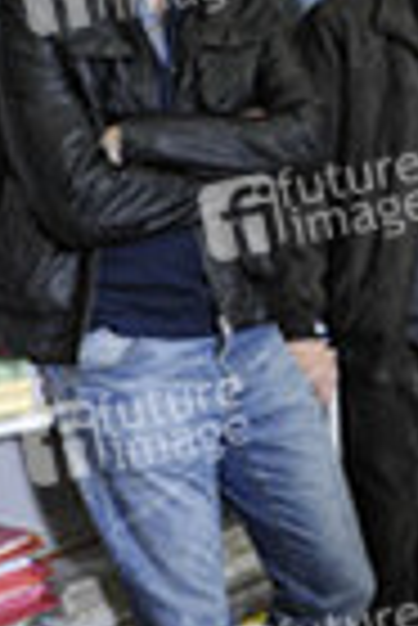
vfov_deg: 18.3
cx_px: 645
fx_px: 1911
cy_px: 95
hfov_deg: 11.9
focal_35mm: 110
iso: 2000
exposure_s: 1/160
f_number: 6.3
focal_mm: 34
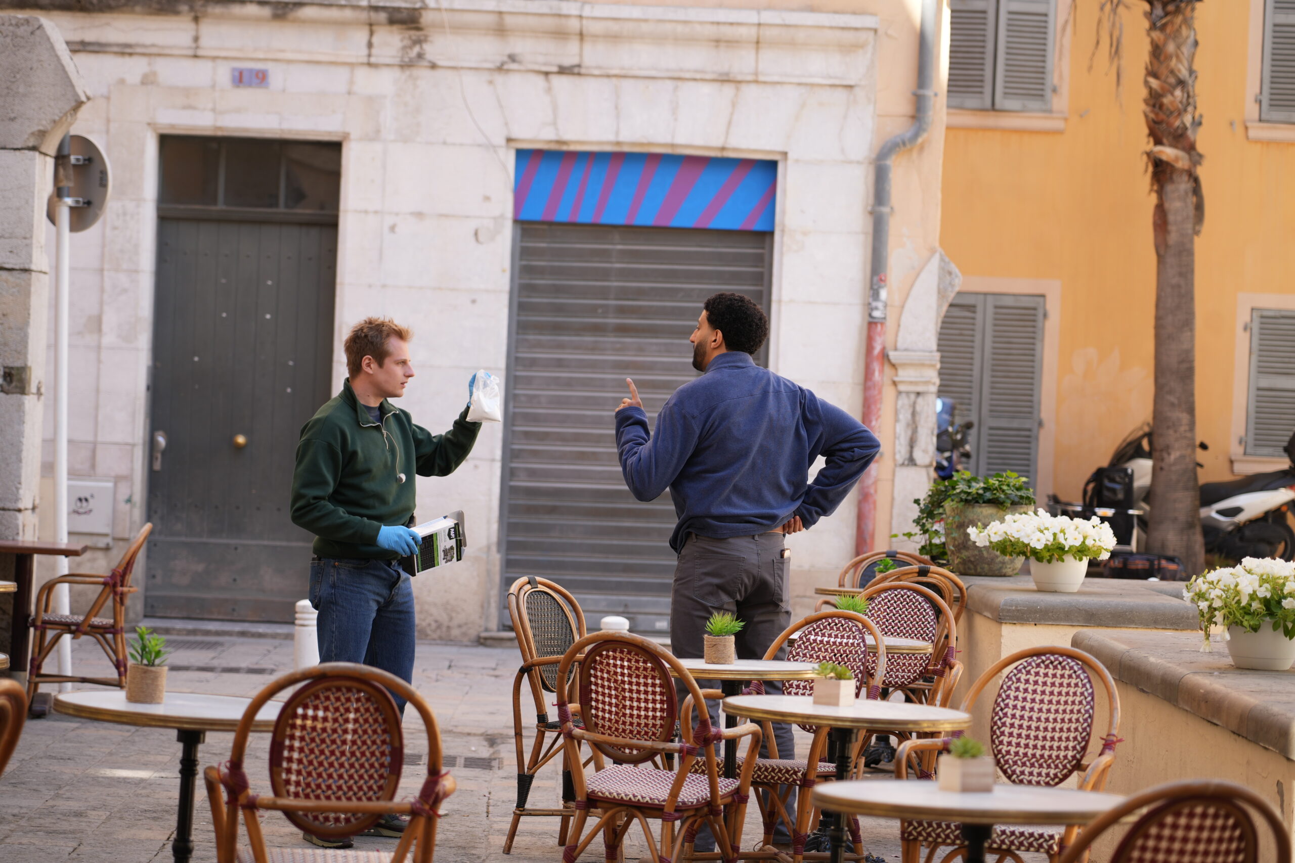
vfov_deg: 13.0
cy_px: 432
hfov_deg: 19.5
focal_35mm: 105
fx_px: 3777
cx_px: 648
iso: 100
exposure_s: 1/125
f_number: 4
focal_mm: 105
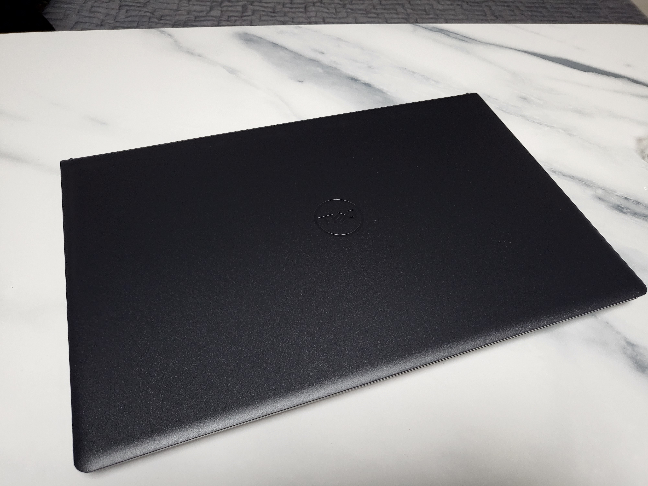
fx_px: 487
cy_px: 243
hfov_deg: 67.3
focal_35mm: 26
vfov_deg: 53.1
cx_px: 324
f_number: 1.8
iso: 200
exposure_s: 1/120
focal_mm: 4.25
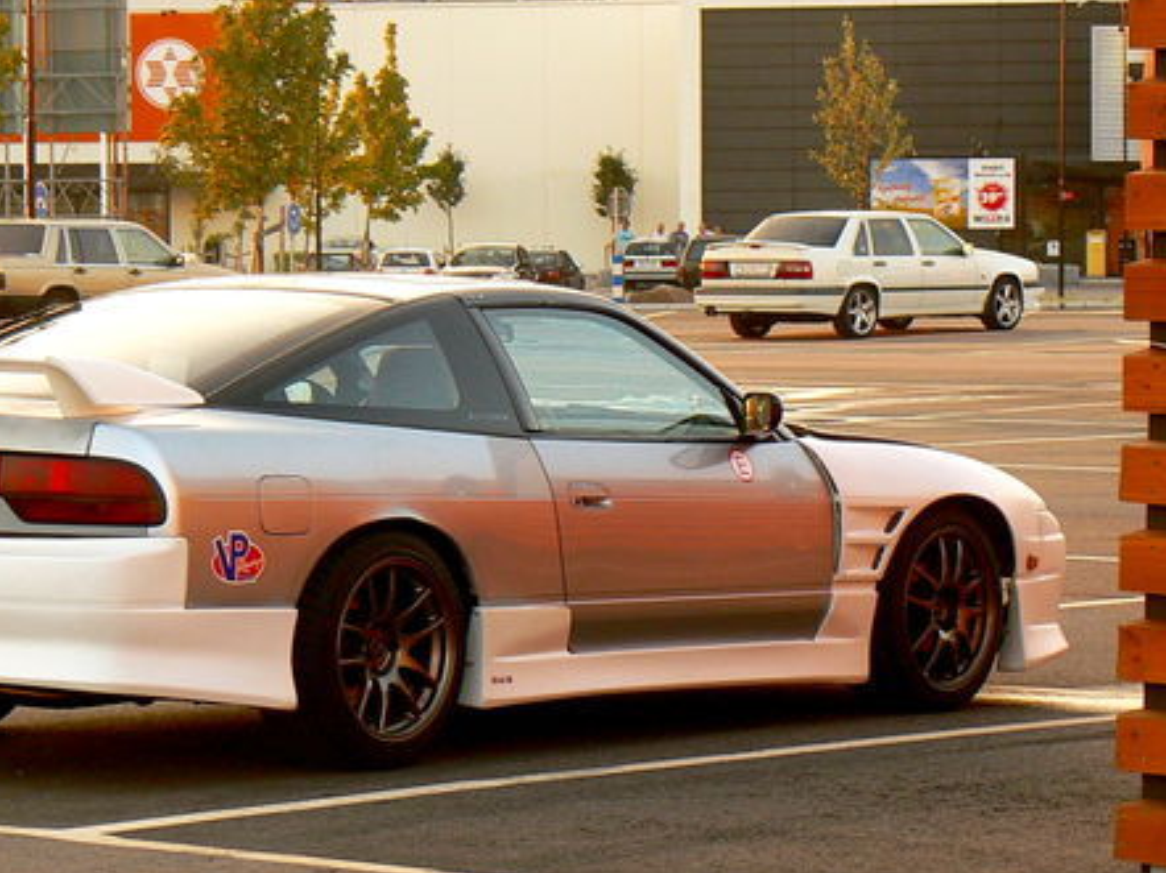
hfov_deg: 11.6
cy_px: 525
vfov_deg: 8.7
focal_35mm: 171
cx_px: 475
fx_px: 5757
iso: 80
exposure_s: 1/60
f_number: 4
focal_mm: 16.2
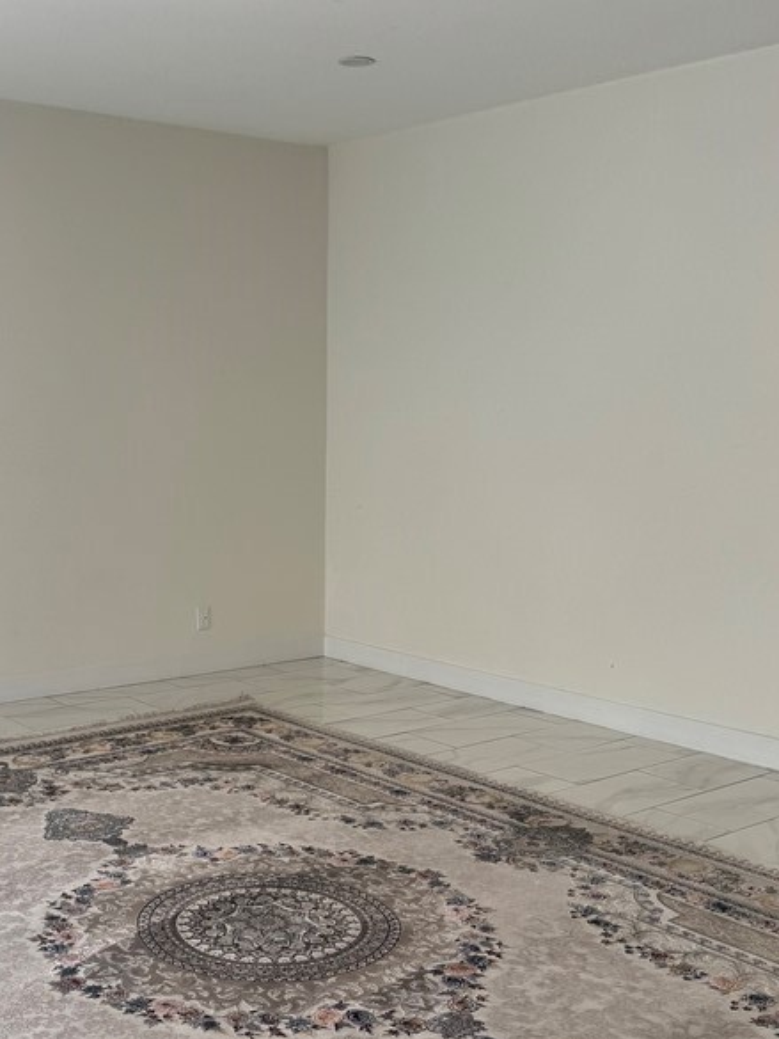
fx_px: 1260
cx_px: 270
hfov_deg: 34.1
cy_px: 668
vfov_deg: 44.3
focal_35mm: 42
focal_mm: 6.76
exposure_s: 1/174
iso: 64
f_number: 1.78
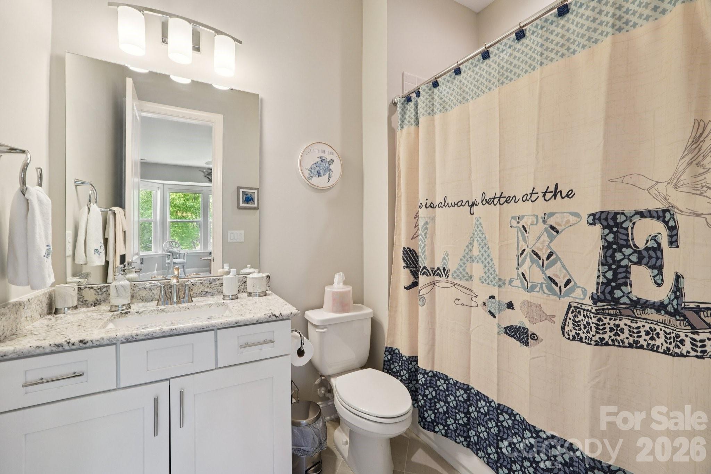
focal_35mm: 15
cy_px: 237
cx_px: 356
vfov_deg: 77.3
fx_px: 296
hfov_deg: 100.4
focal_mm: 10
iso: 400
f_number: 8
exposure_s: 1/10
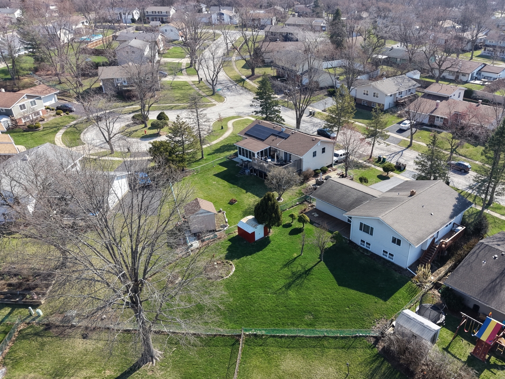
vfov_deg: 46.5
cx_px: 300
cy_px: 232
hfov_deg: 59.5
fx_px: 438
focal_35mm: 30
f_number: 1.8
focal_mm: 8.67
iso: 200
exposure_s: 1/2000
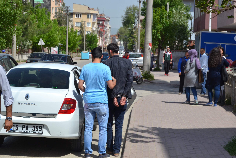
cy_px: 79
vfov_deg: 16.6
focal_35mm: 82
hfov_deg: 24.6
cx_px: 118
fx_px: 541
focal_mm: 55
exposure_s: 1/250
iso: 100
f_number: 8
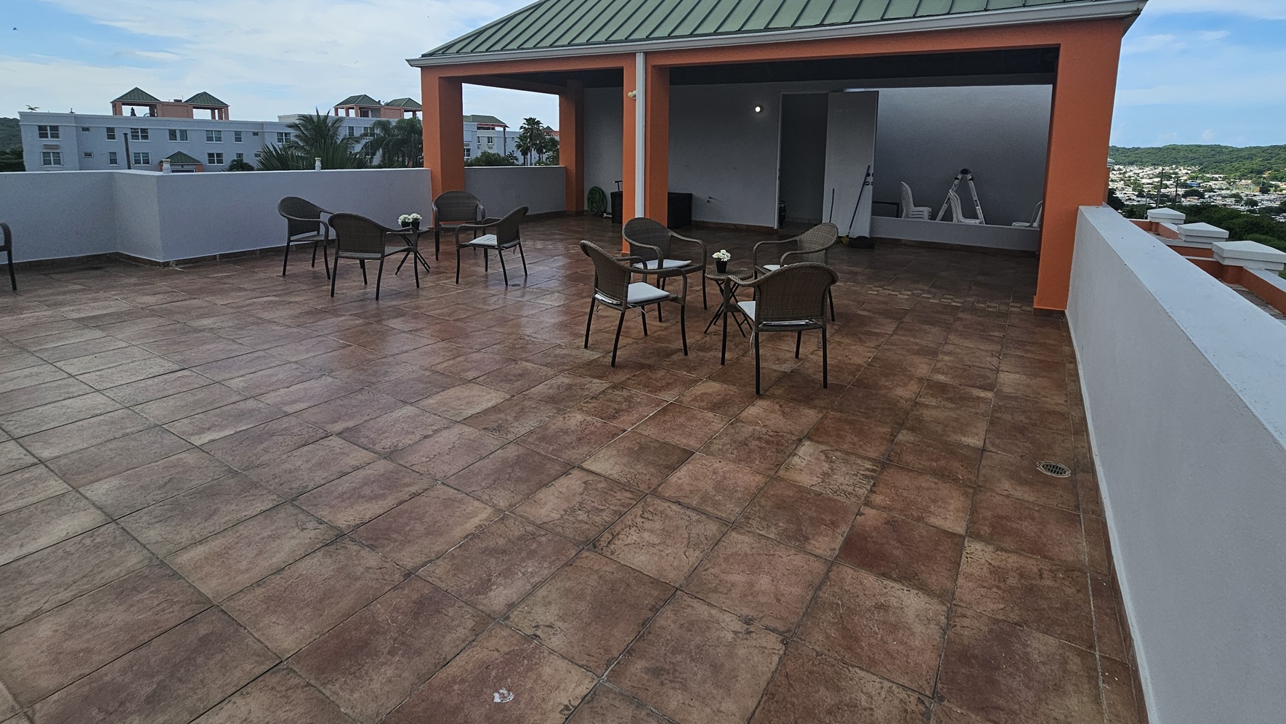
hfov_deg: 99.1
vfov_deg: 64.9
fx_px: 546
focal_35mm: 16
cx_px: 705
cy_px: 228
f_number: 2.2
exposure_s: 1/2483
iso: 50
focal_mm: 2.2
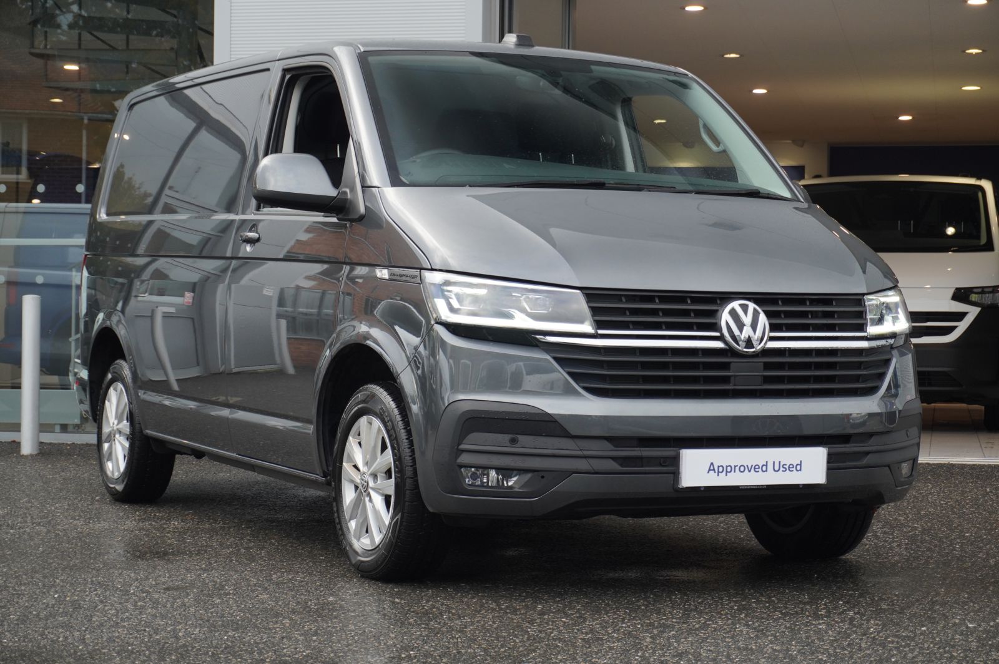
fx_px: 2079
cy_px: 332
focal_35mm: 75
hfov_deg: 27.0
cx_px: 500
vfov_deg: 18.2
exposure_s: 1/200
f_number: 5.6
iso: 400
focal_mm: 50
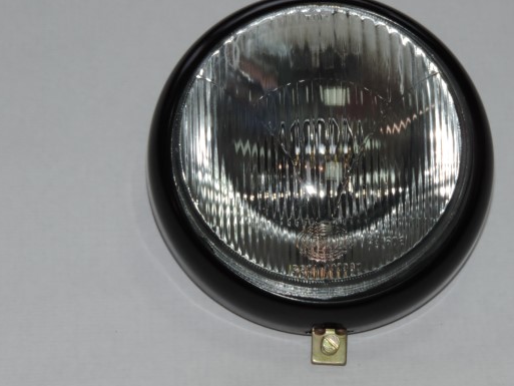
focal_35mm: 181
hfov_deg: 10.9
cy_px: 184
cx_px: 315
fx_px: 2688
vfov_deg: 8.2
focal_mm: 25.8
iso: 200
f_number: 4.4
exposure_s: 1/60
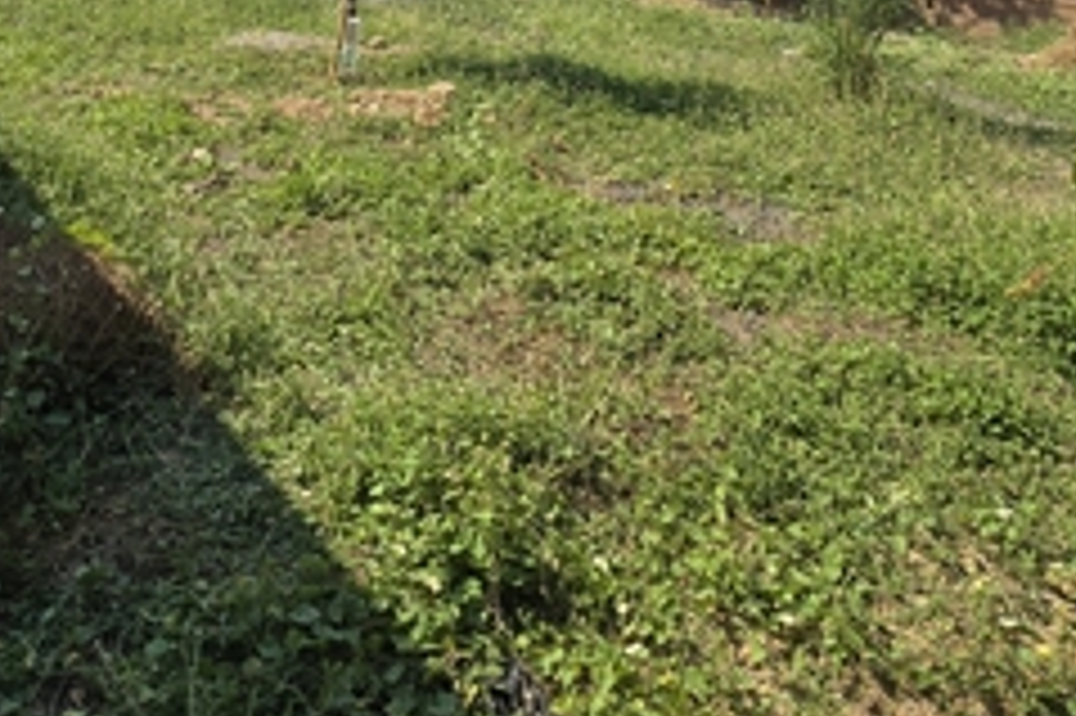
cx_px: 437
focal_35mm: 34
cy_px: -95
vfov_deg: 33.3
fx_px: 1015
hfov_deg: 55.5
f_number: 2.2
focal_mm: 2.2
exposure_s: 1/2404
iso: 50
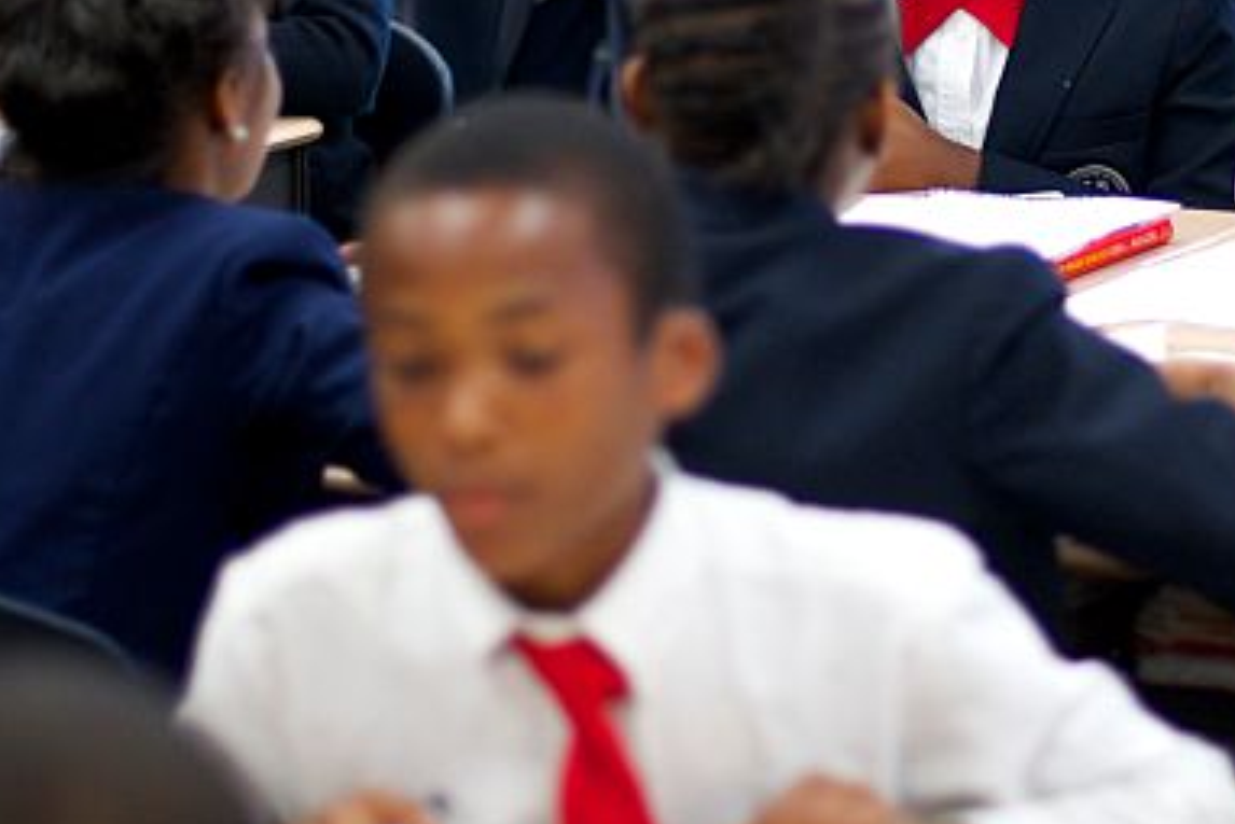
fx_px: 4598
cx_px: 1025
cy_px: 186
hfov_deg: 15.2
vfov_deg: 10.2
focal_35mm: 134
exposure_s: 1/640
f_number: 1.4
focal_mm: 50
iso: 640
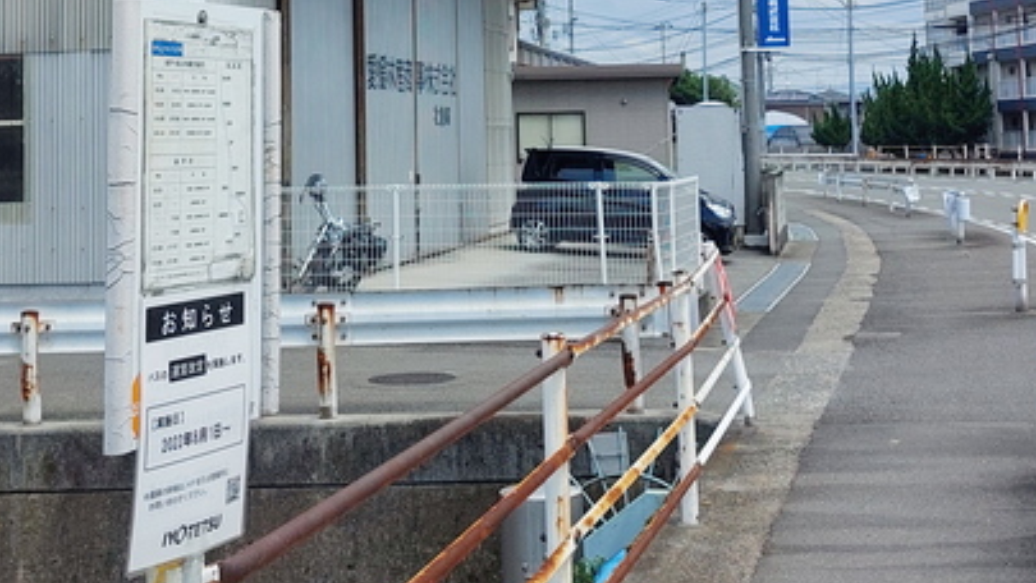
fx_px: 1704
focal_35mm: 62
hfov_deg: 33.8
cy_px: 0
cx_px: 455
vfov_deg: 18.9
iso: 25
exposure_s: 1/1202
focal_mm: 5.23
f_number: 1.8
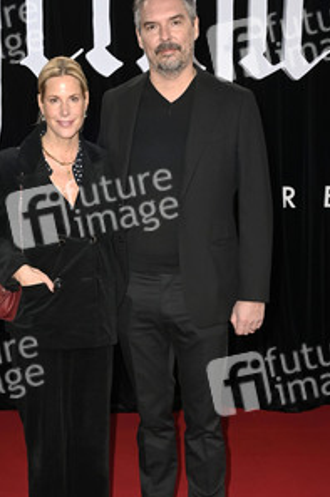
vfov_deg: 32.4
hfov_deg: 21.8
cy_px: 293
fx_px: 855
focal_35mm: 62
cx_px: 141
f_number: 5.6
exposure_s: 1/250
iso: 1250
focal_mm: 46
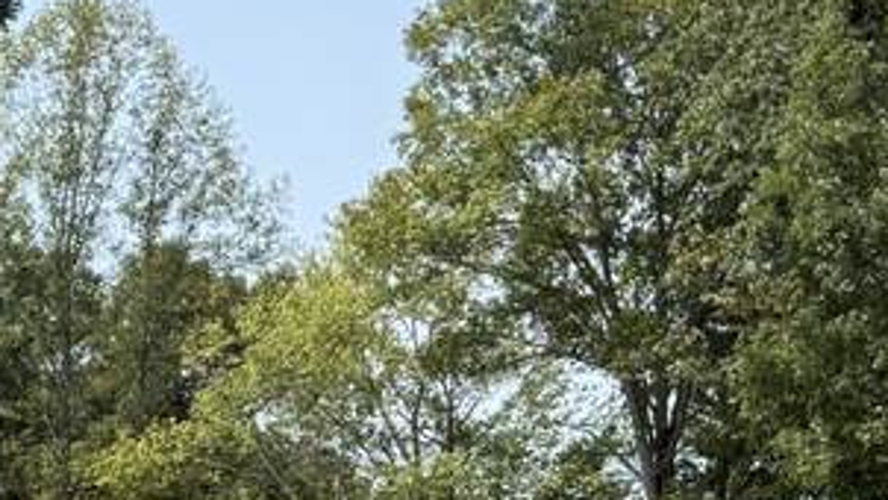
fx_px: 2614
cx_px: 162
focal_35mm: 111
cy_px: 721
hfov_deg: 19.1
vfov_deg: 10.6
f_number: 1.78
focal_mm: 6.76
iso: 80
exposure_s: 1/2703
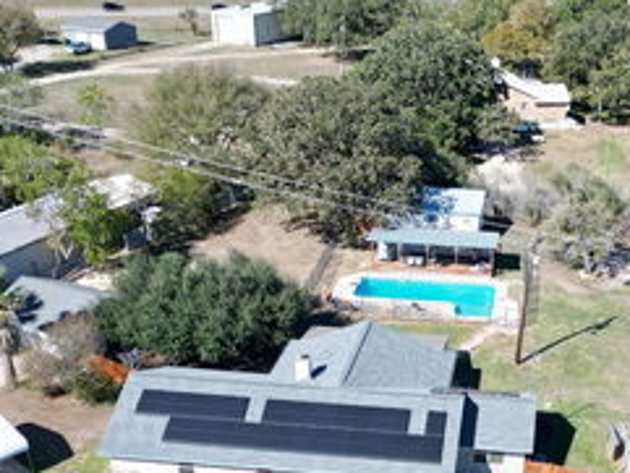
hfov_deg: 37.2
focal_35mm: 51
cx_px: 400
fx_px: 929
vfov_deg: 27.3
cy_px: 452
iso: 130
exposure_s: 1/2000
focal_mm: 6.72
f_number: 1.7
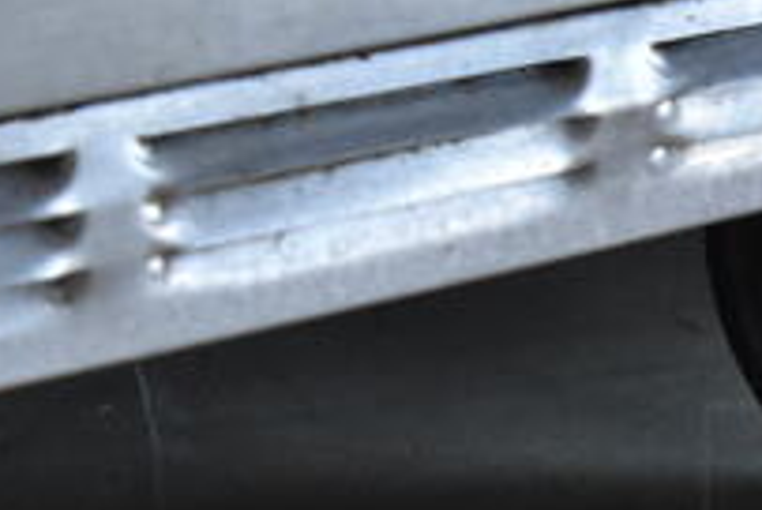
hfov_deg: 8.2
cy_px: 420
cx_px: 1100
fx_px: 5246
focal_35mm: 248
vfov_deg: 5.6
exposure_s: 1/100
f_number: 5.6
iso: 2500
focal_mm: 55
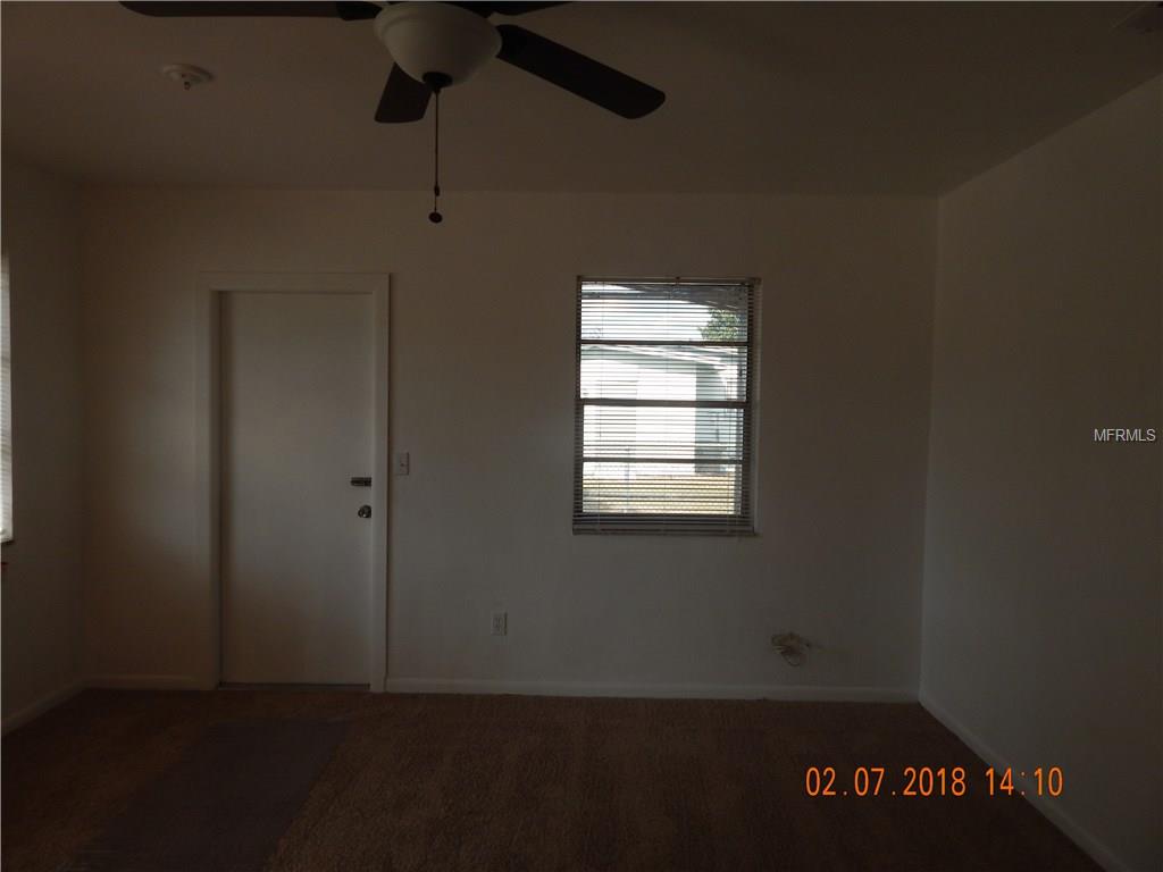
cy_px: 436
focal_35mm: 23
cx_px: 582
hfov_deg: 73.9
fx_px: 773
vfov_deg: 58.9
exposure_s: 1/640
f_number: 3
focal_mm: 4
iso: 125
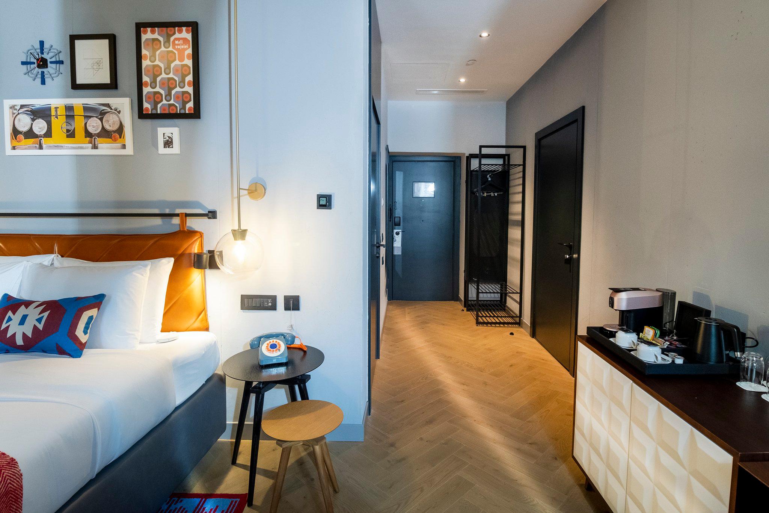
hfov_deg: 100.4
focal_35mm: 15
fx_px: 320
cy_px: 256
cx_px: 384
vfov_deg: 77.3
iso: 1600
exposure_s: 1/125
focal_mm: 10
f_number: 4.5
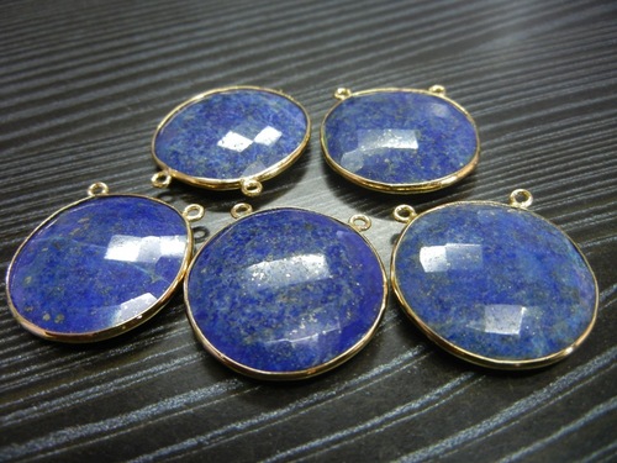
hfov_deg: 60.0
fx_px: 535
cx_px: 308
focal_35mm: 30
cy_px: 232
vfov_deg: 46.8
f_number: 3.5
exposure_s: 1/12.7
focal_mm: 5.4
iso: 400
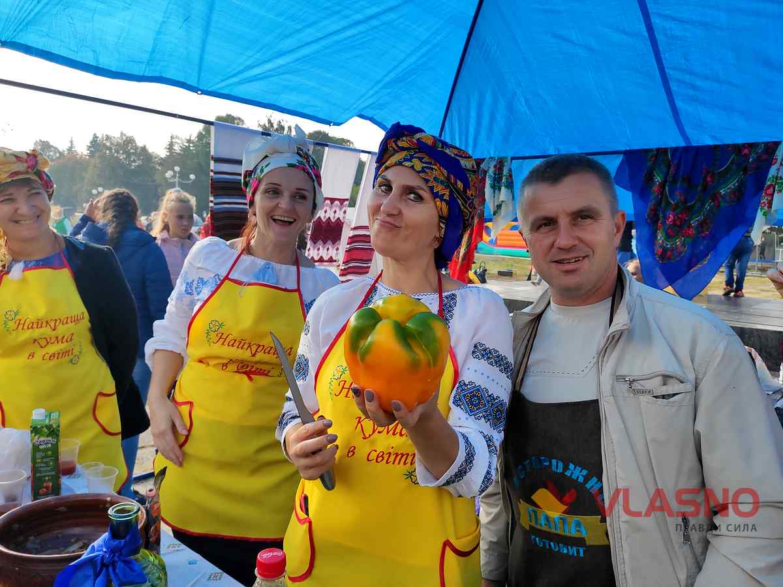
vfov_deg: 53.1
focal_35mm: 26
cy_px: 294
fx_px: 588
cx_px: 392
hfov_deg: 67.3
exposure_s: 1/1257
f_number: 1.75
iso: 112
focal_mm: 4.77
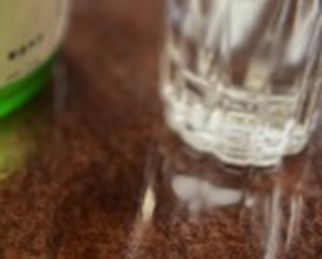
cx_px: 26
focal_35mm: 98
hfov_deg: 19.1
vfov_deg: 13.4
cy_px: -269
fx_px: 937
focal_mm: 5.1
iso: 250
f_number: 1.6
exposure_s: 1/50
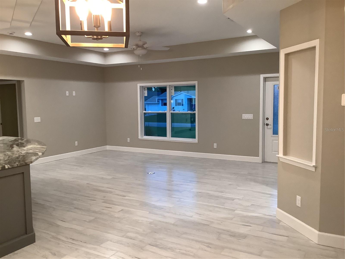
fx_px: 309
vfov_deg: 45.4
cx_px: 172
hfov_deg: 58.4
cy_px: 130
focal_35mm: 31
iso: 160
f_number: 2.4
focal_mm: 3.3
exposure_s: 1/60
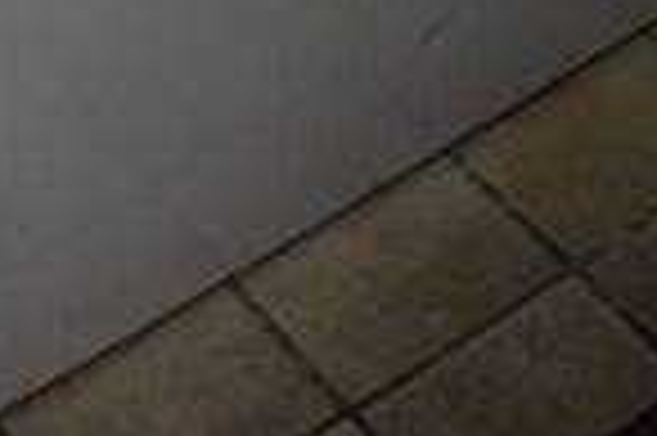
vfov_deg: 11.1
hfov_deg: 17.3
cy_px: -405
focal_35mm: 113
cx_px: -122
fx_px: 2060
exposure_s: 1/125
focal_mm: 18
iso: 3200
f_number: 3.5
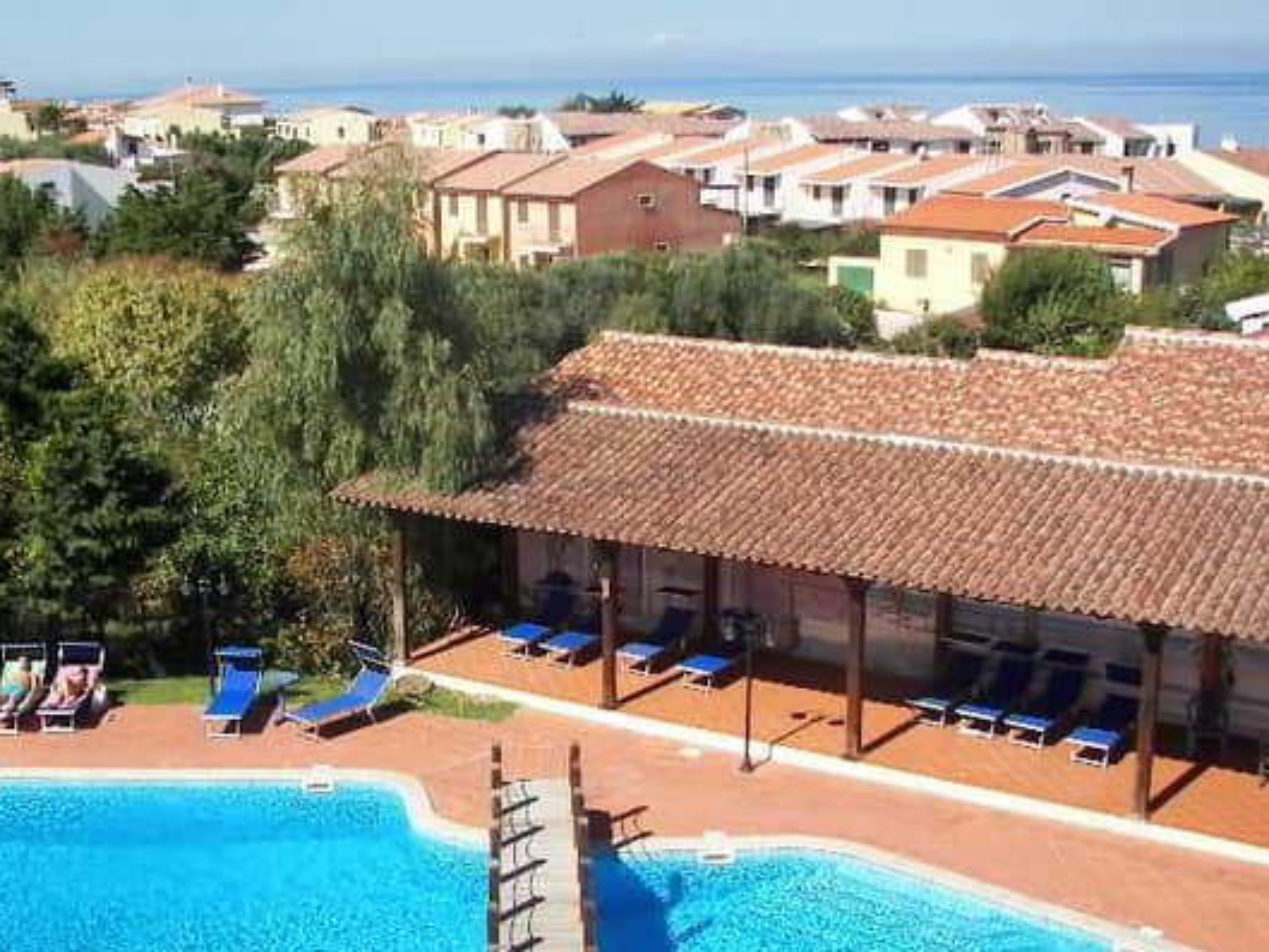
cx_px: 456
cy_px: 506
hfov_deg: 40.1
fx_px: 1723
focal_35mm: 47
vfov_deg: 30.9
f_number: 2.8
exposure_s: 1/640
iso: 50
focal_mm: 6
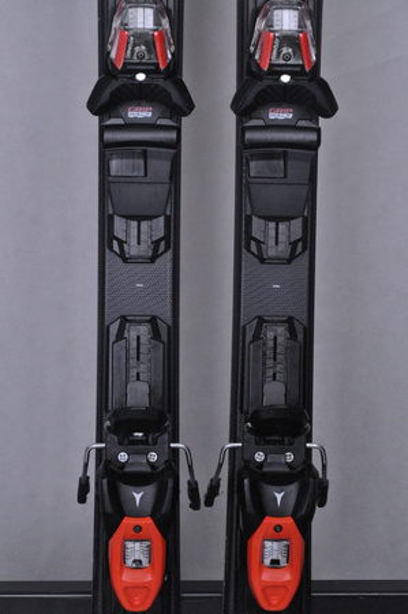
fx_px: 1917
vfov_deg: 18.2
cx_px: 204
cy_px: 307
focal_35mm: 112
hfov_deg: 12.2
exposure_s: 1/125
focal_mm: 75
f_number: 9.5
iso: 3200
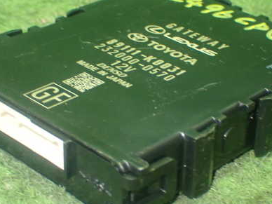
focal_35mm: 96
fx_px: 754
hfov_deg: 20.4
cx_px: 140
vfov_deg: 15.4
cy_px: 101
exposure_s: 1/15
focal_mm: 11.09
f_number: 3.6
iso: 1000
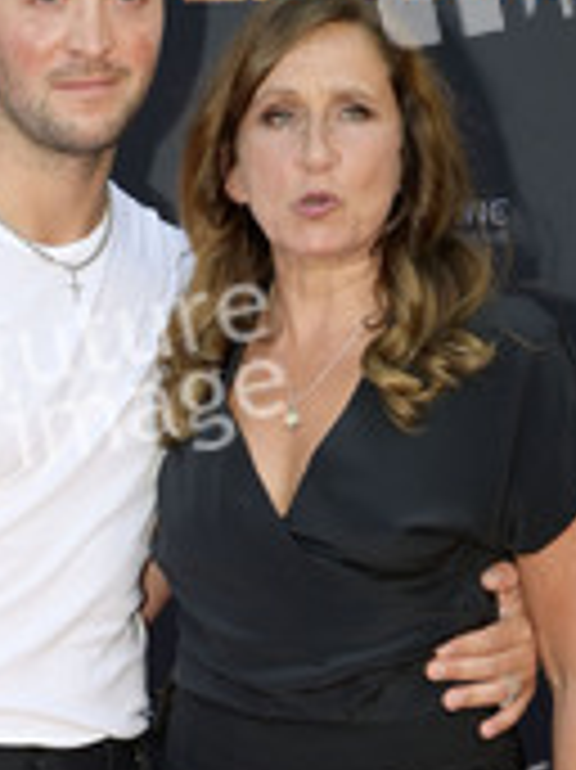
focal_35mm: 207
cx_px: 184
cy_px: 617
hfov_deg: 7.2
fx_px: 4598
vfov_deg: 9.5
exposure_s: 1/200
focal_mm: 92
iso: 640
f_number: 8
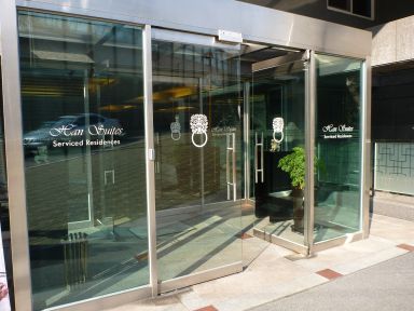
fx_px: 335
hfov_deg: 63.4
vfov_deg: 49.7
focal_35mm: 28
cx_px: 207
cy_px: 156
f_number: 3.3
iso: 100
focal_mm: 4.9
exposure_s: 1/200
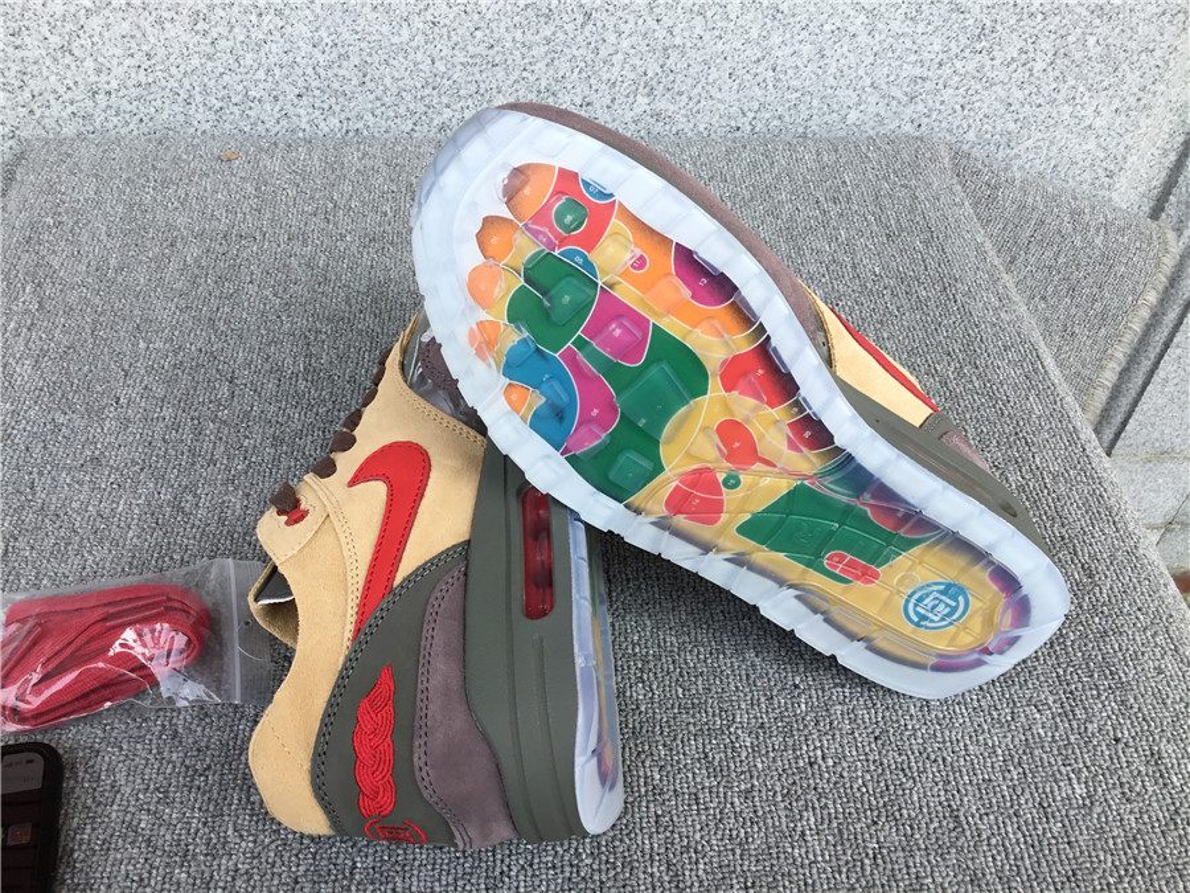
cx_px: 595
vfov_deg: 45.4
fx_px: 1066
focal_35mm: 31
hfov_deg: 58.4
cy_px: 446
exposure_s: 1/436
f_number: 2.4
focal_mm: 3.3
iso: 25
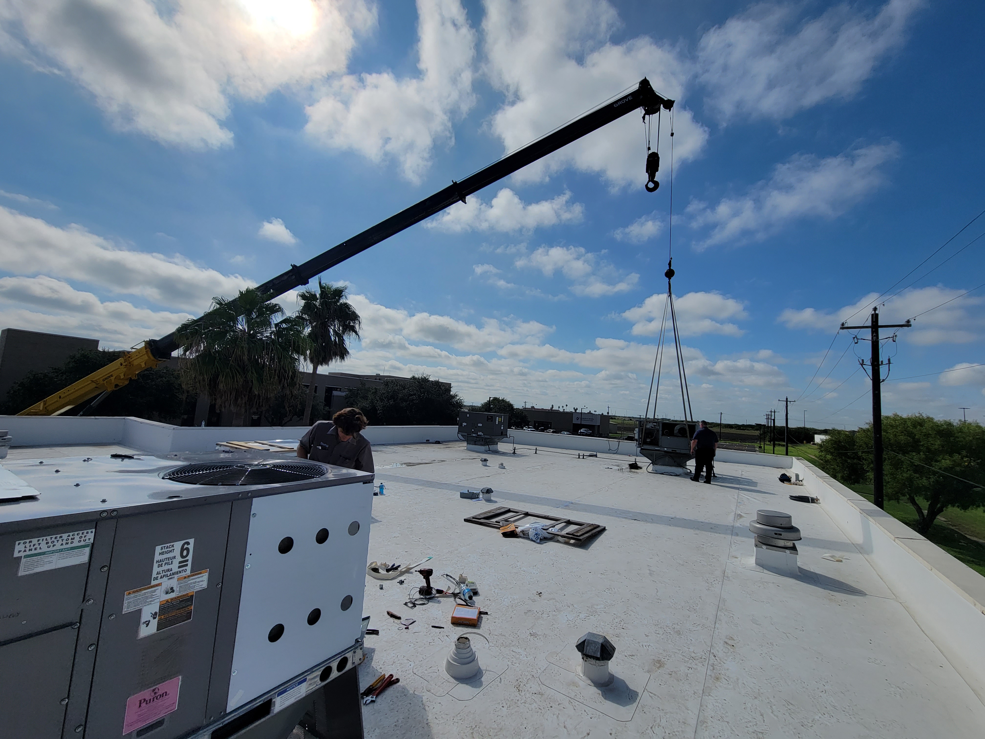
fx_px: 370
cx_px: 492
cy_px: 370
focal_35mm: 13
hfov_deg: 106.2
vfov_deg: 89.9
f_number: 2.2
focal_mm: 2.2
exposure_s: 1/6156
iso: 50
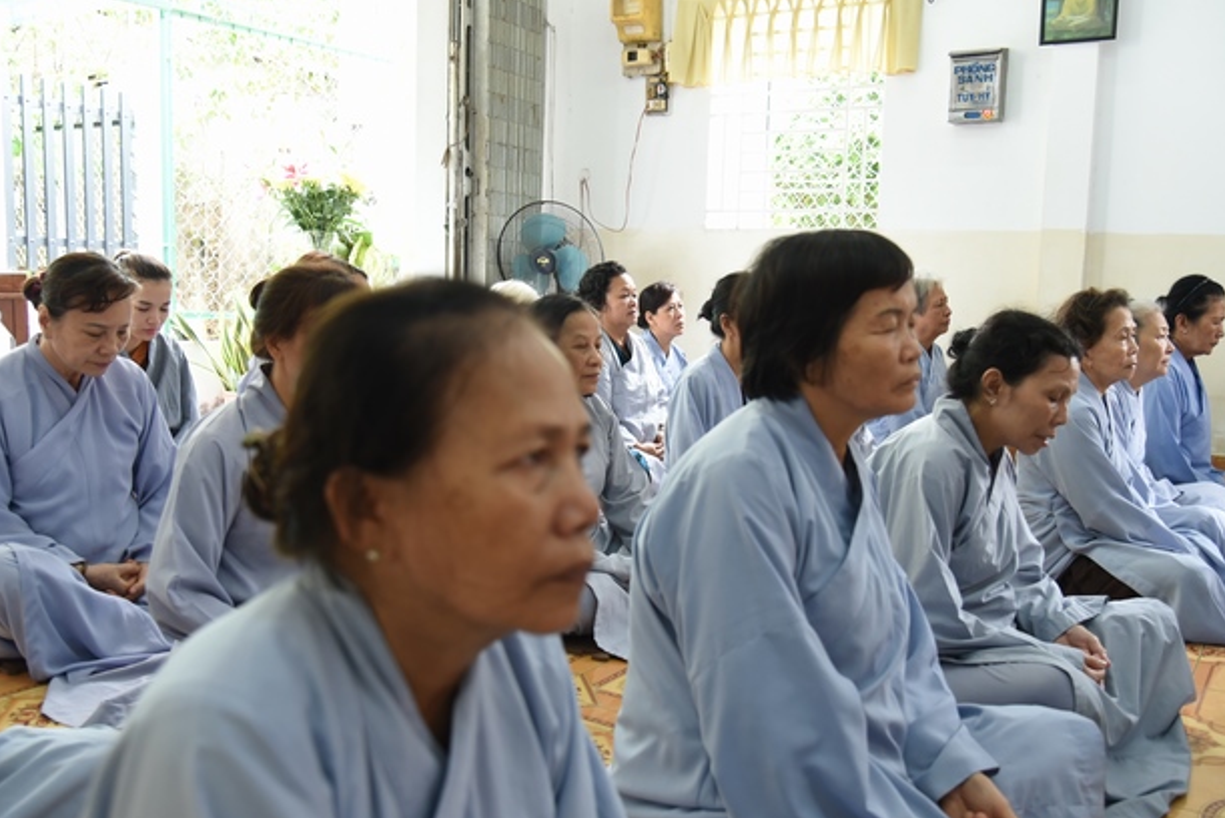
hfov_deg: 57.2
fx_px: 1123
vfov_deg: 40.0
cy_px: 433
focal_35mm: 33
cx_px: 640
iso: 1000
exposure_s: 1/60
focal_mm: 31
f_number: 4
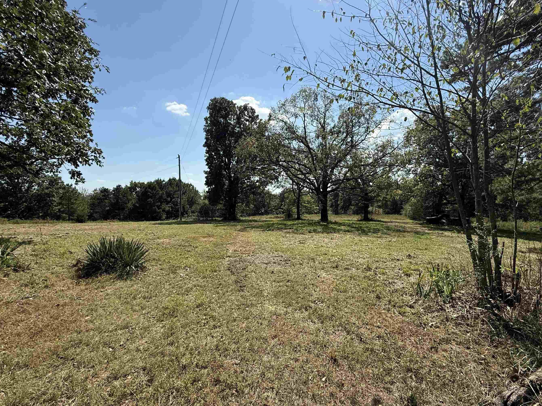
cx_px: 291
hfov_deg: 94.3
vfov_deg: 78.1
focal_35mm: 16
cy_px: 213
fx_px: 251
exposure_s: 1/2841
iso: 64
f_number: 2.2
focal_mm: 2.22
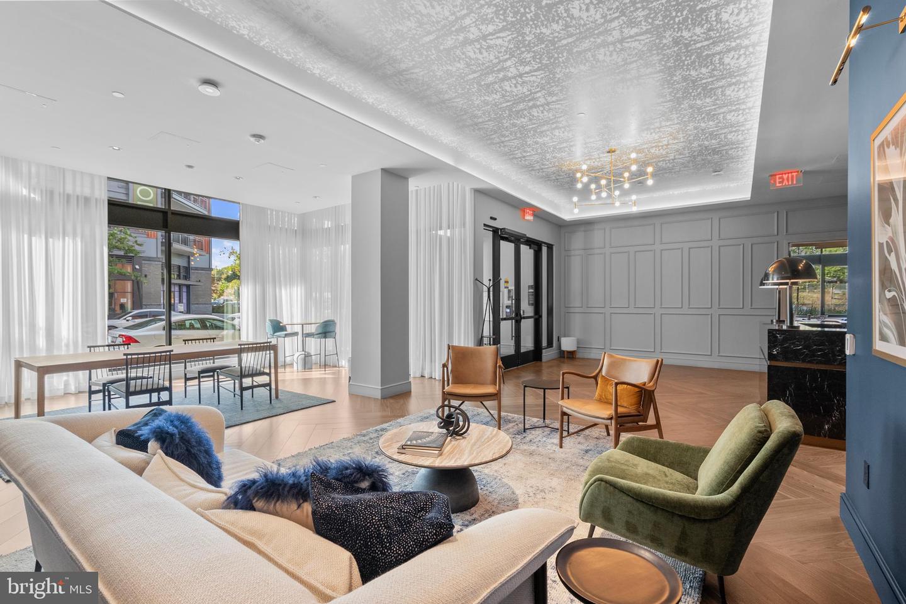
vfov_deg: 73.8
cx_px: 453
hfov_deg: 96.7
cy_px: 302
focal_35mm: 16
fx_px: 403
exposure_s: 1/8
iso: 800
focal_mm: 16
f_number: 8
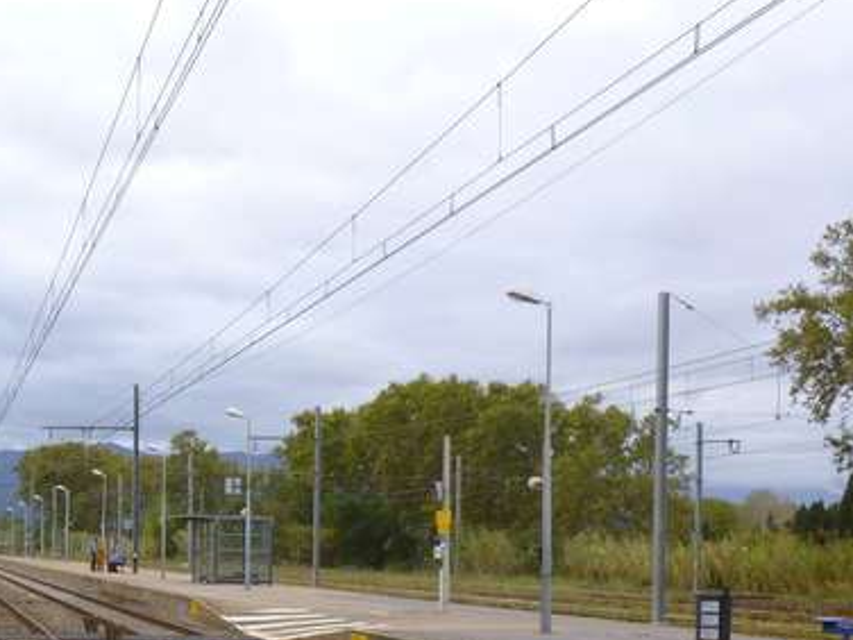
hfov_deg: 35.4
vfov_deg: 27.6
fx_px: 1257
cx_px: 98
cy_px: 565
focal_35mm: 51
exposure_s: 1/80
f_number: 3.1
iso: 100
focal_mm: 4.5
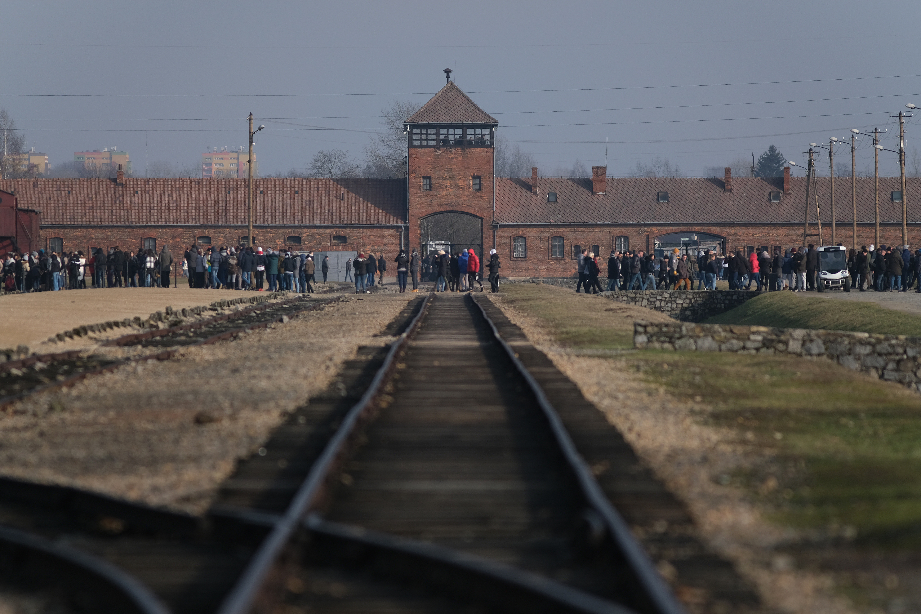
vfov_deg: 3.1
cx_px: 460
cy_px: 307
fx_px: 11512
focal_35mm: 450
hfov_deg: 4.6
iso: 200
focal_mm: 300
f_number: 4
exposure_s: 1/2000
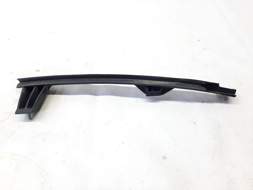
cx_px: 126
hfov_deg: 69.4
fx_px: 183
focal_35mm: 25
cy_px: 95
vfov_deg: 54.9
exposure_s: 1/50
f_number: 2
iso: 100
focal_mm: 4.6
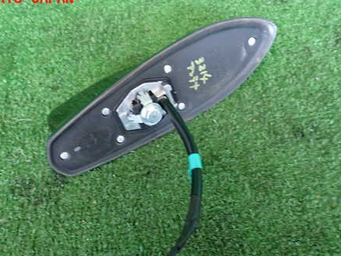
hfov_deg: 45.8
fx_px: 404
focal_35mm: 41
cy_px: 163
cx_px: 165
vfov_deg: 34.9
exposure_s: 1/30
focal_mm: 5.4
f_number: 2.3
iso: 500
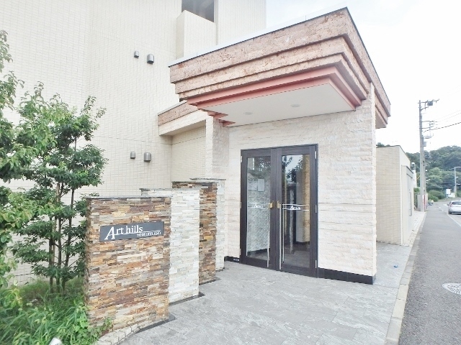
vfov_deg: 63.4
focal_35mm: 21
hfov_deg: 79.0
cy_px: 172
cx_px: 230
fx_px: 280
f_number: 3.5
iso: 125
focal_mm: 3.7
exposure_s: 1/200
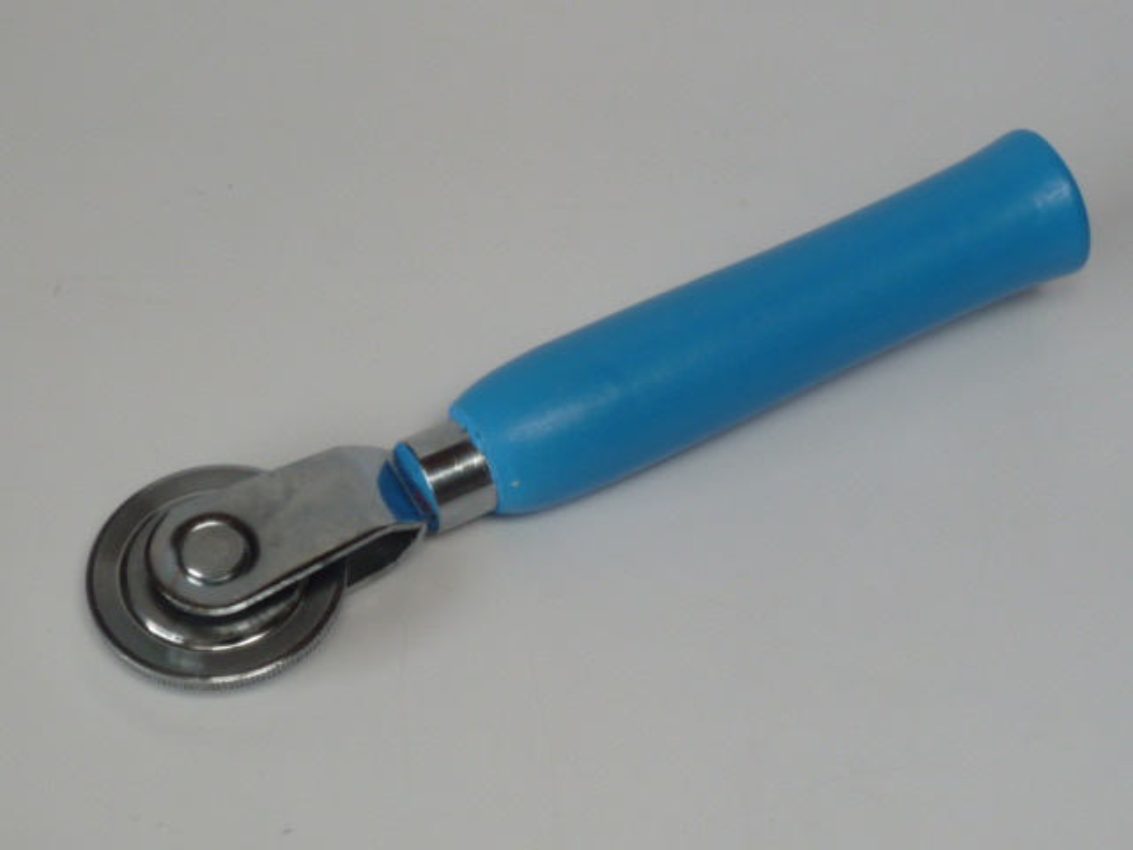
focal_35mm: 100
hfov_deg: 19.6
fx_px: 3273
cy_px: 425
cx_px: 566
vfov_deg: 14.8
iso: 100
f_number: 4.5
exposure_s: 1/50
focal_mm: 9.9
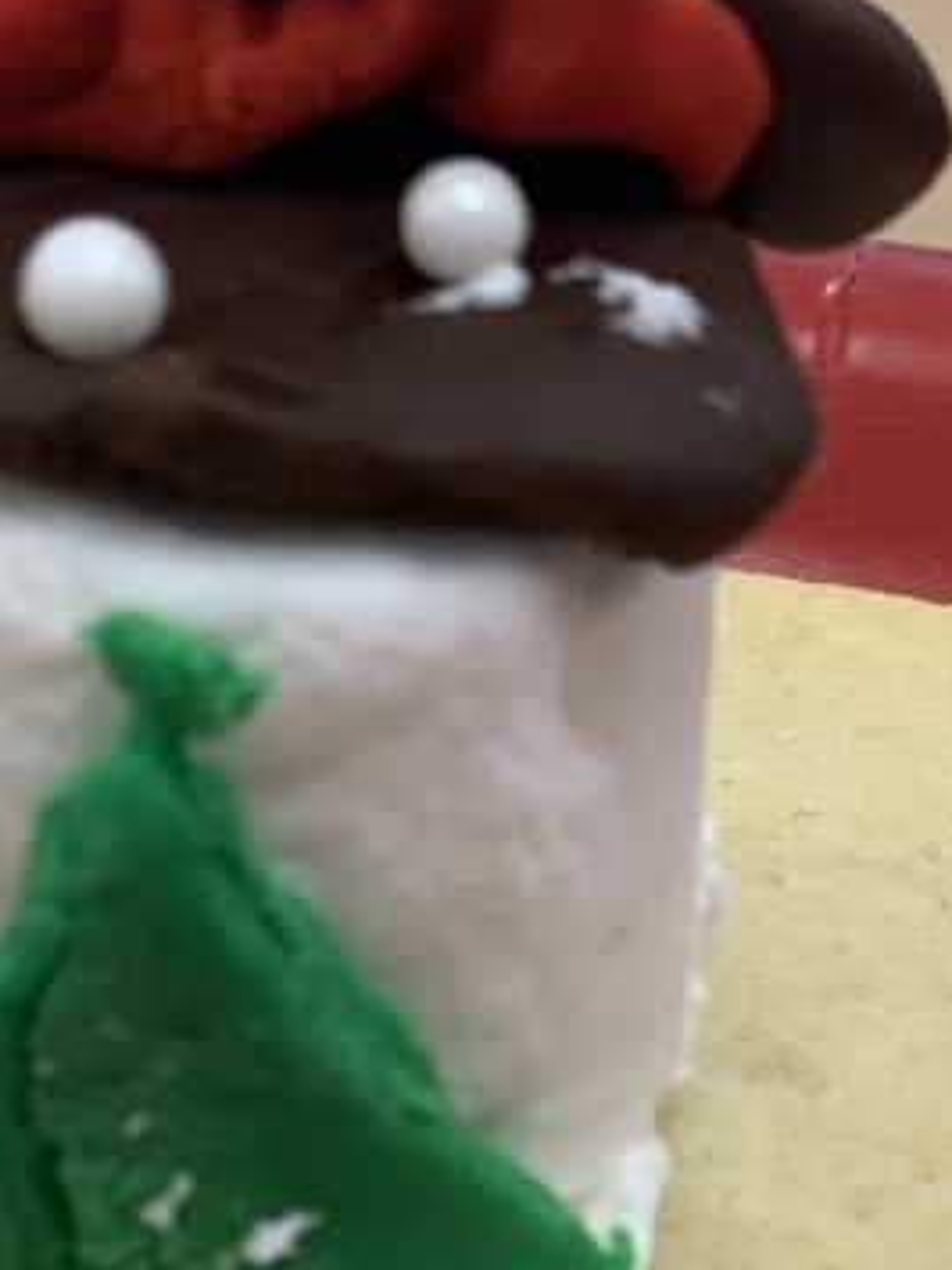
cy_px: 1012
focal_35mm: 150
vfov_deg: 13.1
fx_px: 5504
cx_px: 111
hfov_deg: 9.8
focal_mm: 6
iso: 125
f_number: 2.4
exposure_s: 1/86
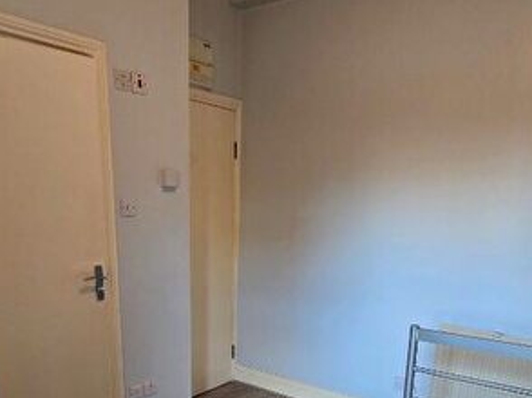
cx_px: 271
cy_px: 355
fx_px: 476
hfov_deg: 58.4
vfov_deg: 41.9
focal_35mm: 31
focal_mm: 2.2
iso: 125
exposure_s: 1/50
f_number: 2.2
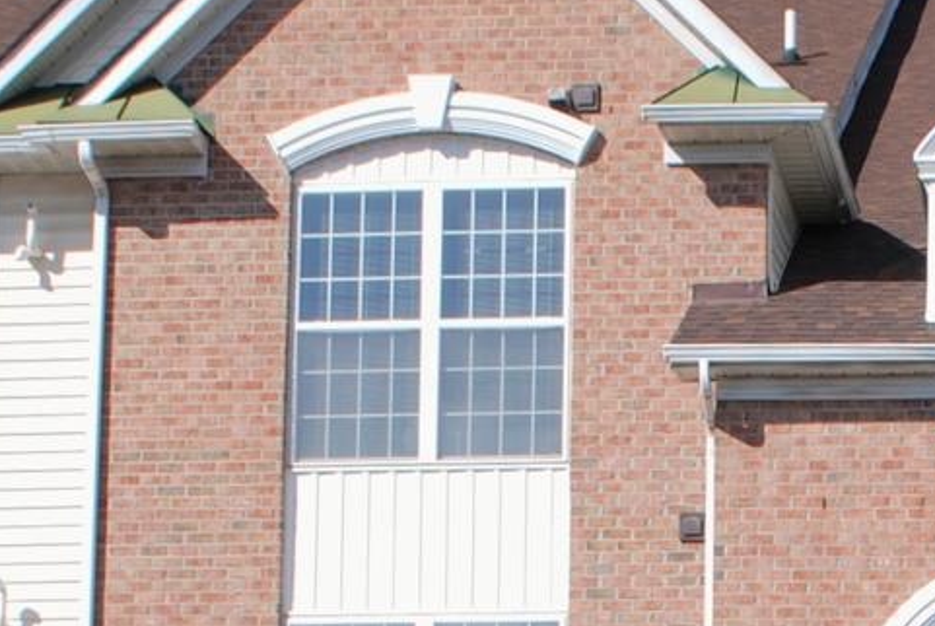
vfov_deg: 11.7
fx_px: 2990
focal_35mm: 115
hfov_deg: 17.1
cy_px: 722
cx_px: 1085
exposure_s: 1/250
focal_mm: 18
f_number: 8
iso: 100
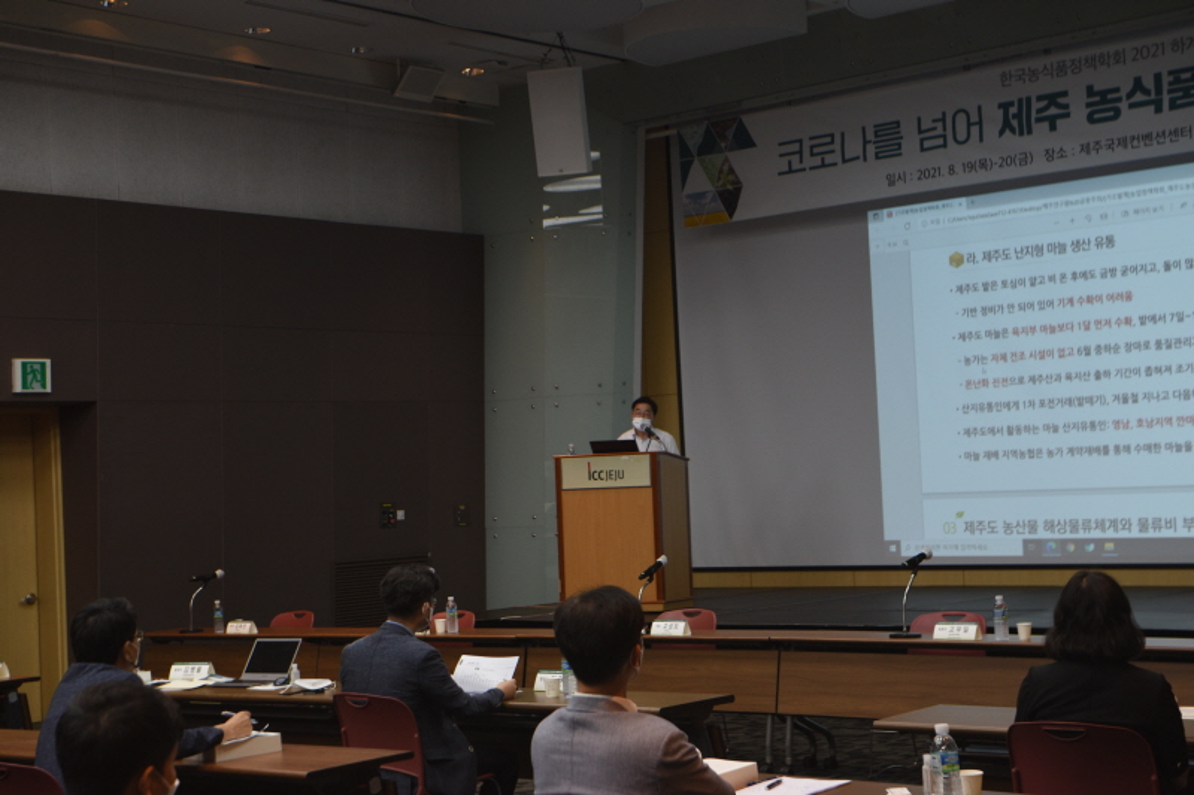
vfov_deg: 22.6
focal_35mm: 60
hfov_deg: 33.4
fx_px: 1989
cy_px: 398
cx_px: 597
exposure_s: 1/50
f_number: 4
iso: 400
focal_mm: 40
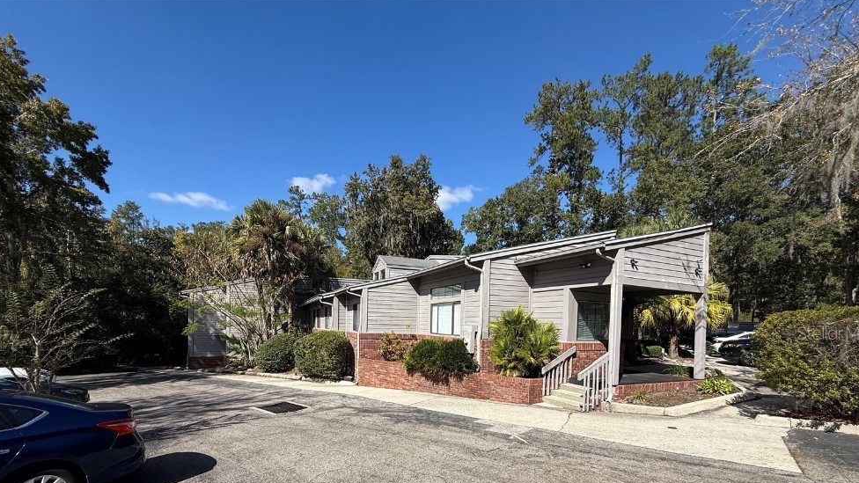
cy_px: 333
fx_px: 364
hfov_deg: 99.4
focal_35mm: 16
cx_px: 430
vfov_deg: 64.8
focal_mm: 2.22
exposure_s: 1/2320
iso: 50
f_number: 2.2
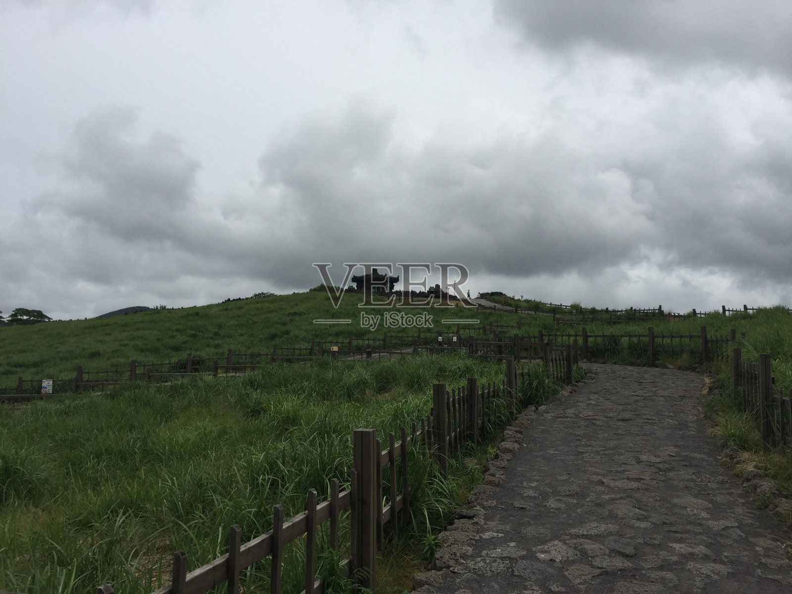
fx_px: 664
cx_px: 396
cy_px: 297
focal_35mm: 29
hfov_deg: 61.7
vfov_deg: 48.2
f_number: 2.2
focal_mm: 4.15
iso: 32
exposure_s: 1/4405
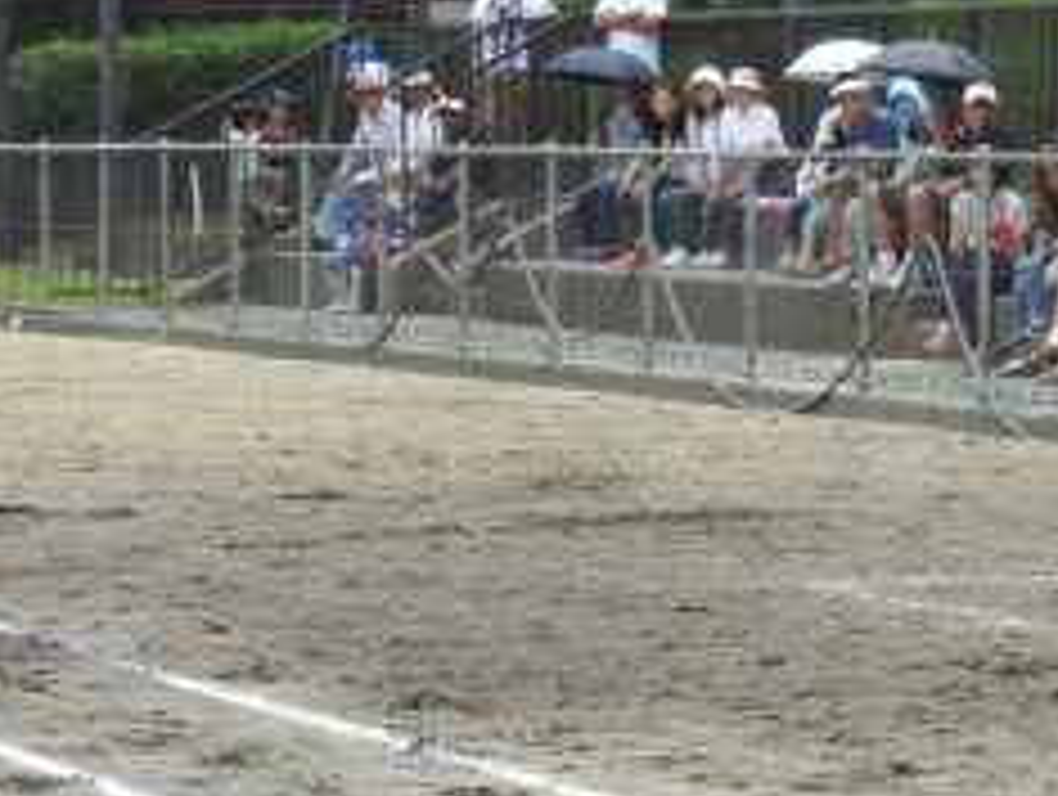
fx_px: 8969
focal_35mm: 293
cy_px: 850
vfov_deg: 5.1
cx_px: 1301
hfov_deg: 6.7
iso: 100
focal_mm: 20.6
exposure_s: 1/400
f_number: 5
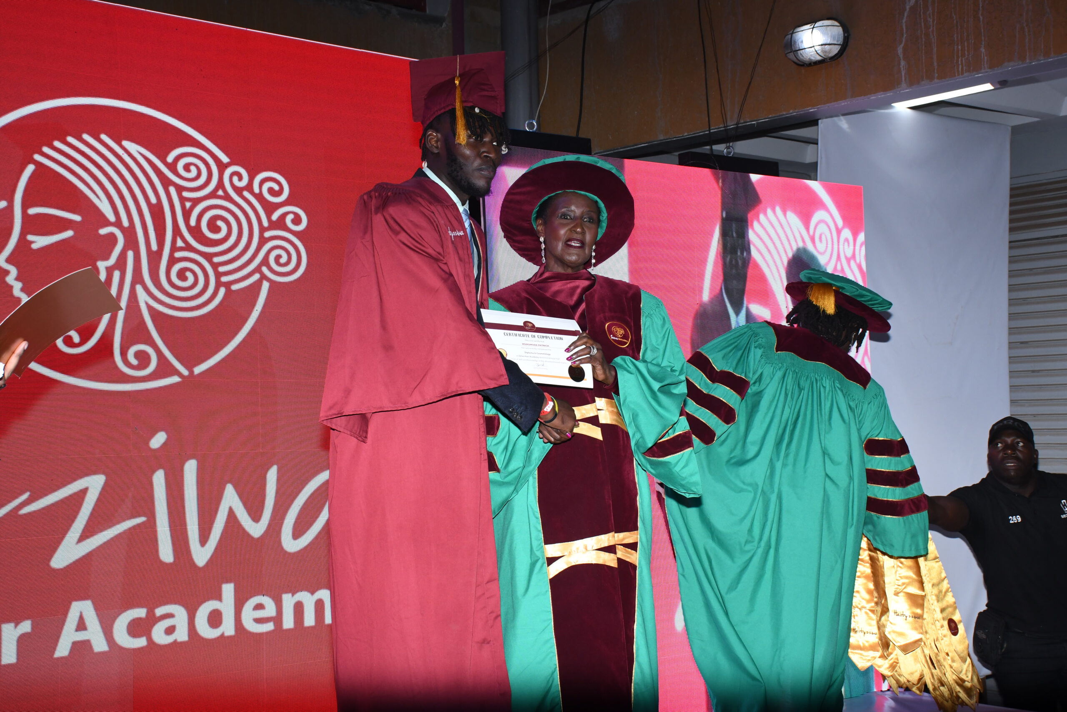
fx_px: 1689
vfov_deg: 23.8
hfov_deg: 35.1
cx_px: 534
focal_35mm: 57
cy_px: 356
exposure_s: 1/400
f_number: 7.1
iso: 800
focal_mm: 38
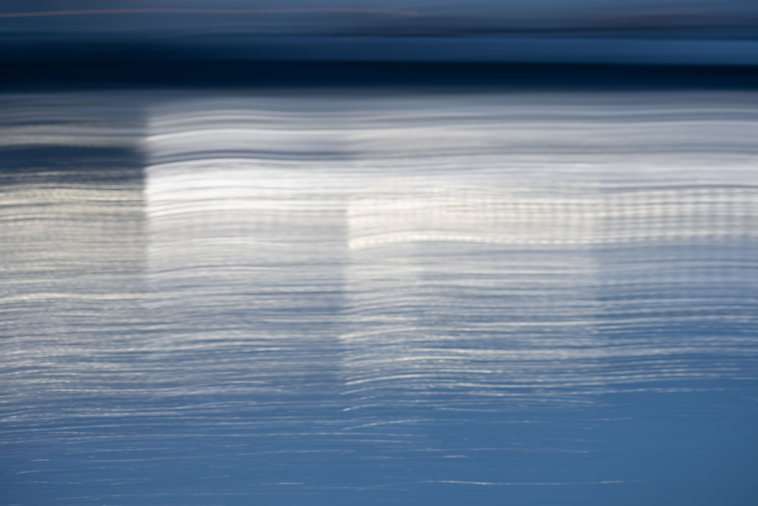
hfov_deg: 18.9
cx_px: 379
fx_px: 2274
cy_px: 253
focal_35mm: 108
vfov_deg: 12.7
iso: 100
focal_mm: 72
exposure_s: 1/2.5
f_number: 5.6
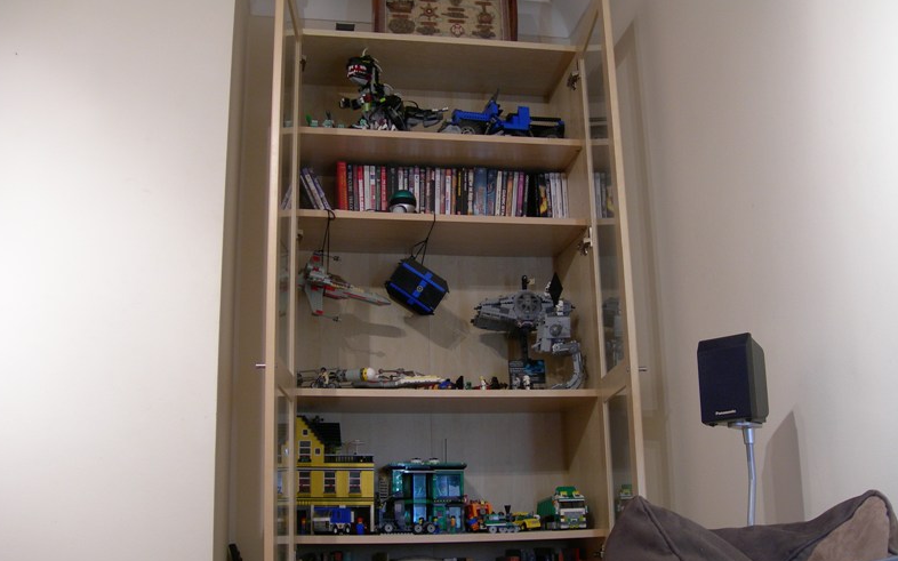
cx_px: 442
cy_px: 324
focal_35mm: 41
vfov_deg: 31.2
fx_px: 1003
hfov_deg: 48.2
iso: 108
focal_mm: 7.8
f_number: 2.8
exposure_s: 1/3.8
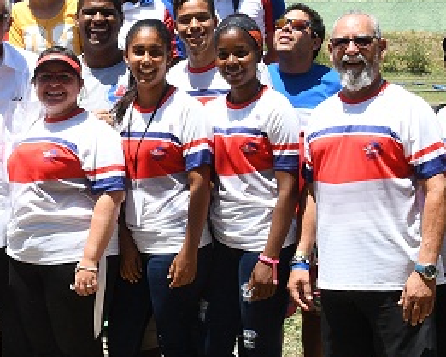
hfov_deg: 18.6
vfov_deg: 15.4
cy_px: 178
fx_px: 1320
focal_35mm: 100
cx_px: -15
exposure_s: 1/200
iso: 400
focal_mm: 27
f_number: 14
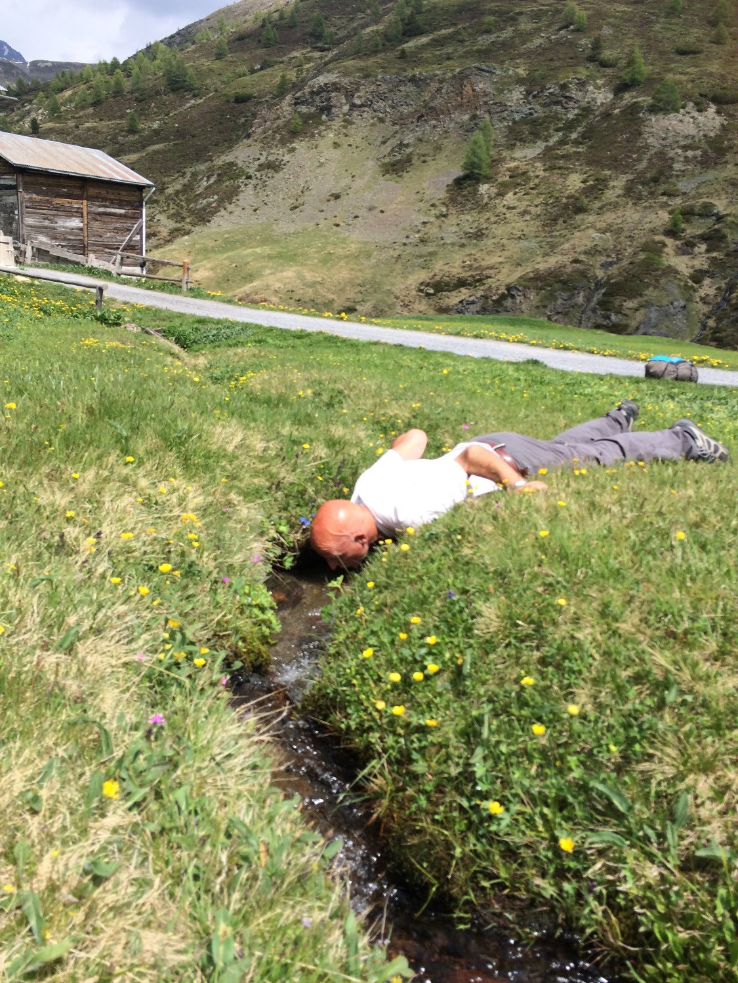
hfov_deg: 48.2
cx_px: 369
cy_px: 492
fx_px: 824
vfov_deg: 61.7
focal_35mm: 29
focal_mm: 4.15
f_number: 2.2
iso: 32
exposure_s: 1/1953
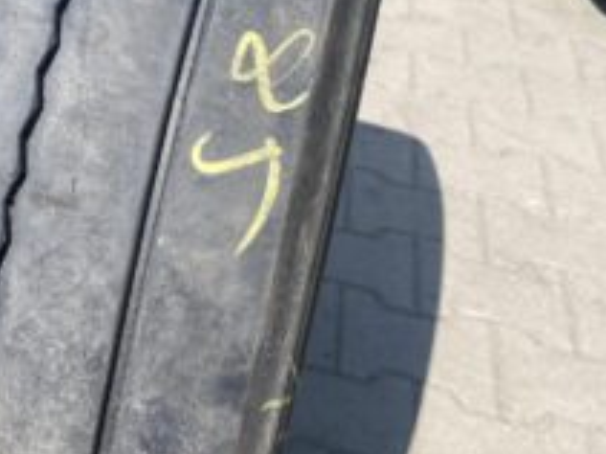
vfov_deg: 26.7
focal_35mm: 53
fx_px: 927
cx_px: -9
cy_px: 59
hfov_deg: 33.0
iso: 32
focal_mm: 4.25
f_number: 1.8
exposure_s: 1/1653
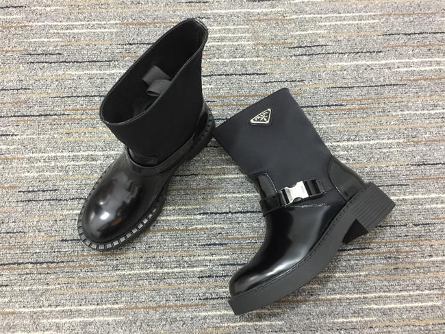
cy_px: 167
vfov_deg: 48.2
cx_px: 222
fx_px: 373
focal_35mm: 29
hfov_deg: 61.7
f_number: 2.2
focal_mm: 4.15
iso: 160
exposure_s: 1/17
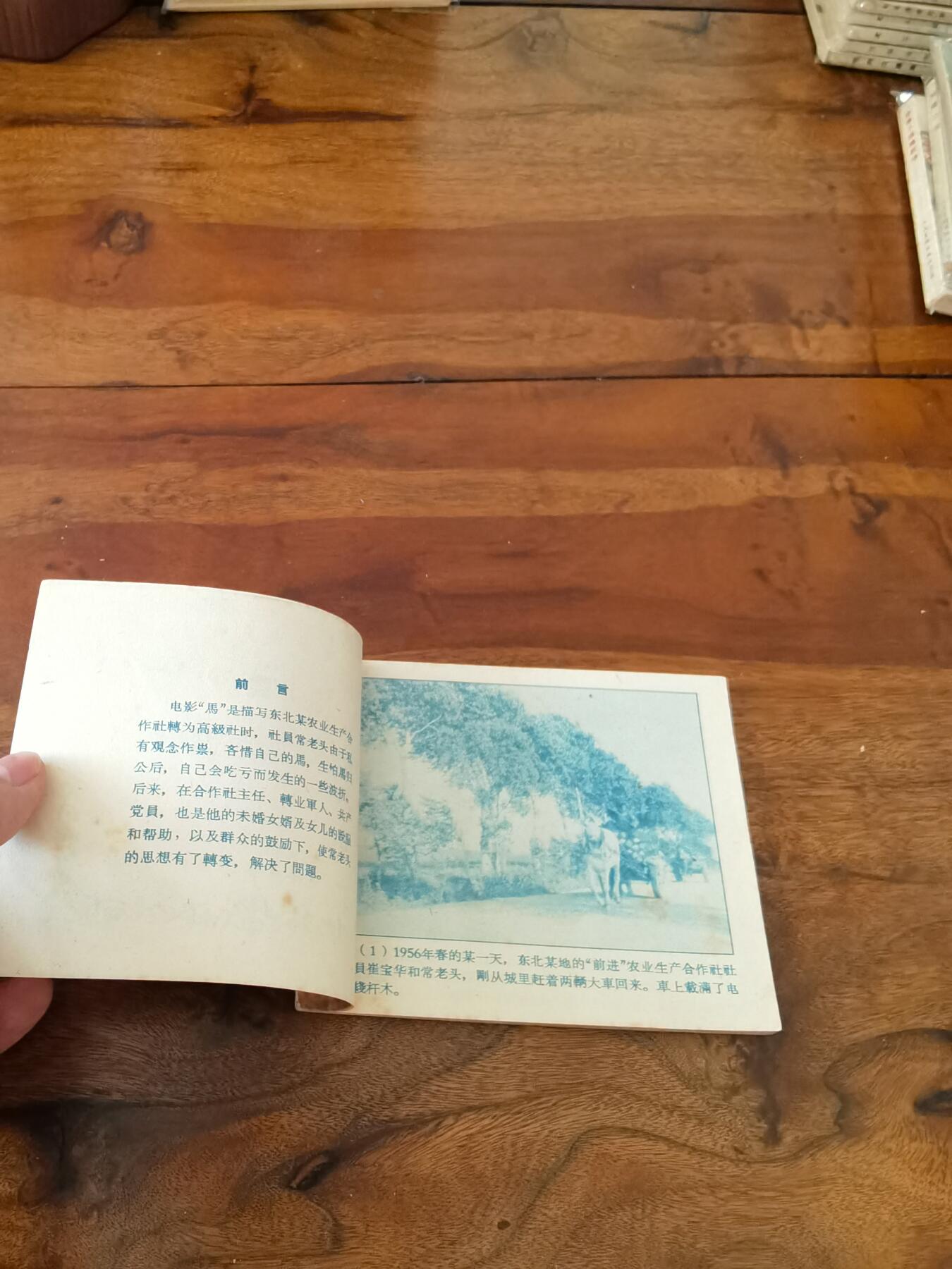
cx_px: 476
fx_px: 990
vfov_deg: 65.3
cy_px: 634
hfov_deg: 51.4
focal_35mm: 27
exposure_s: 1/40
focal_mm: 2.26
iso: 160
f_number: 2.2
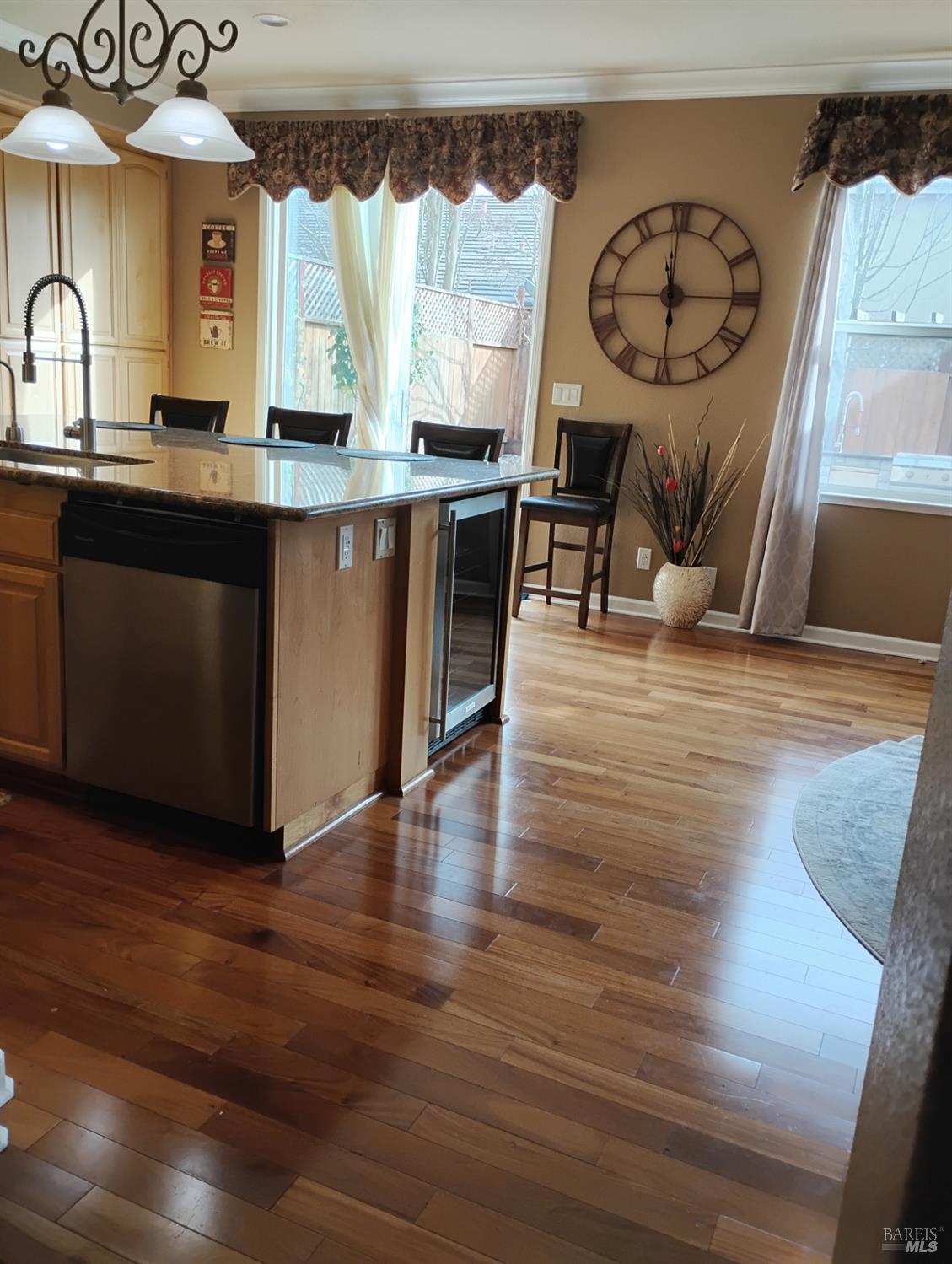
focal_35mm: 28
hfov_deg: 49.9
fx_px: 1024
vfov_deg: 63.4
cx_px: 476
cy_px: 632
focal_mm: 4.26
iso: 309
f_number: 1.8
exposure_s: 1/120
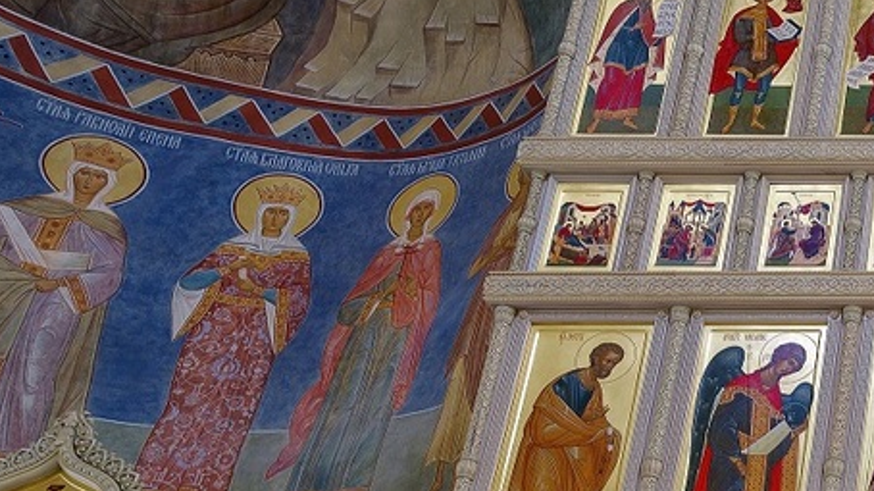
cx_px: 1184
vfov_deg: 21.3
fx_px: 1205
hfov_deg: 30.1
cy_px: 605
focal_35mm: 52
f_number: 10
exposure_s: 1/2.5
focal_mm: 15
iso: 100
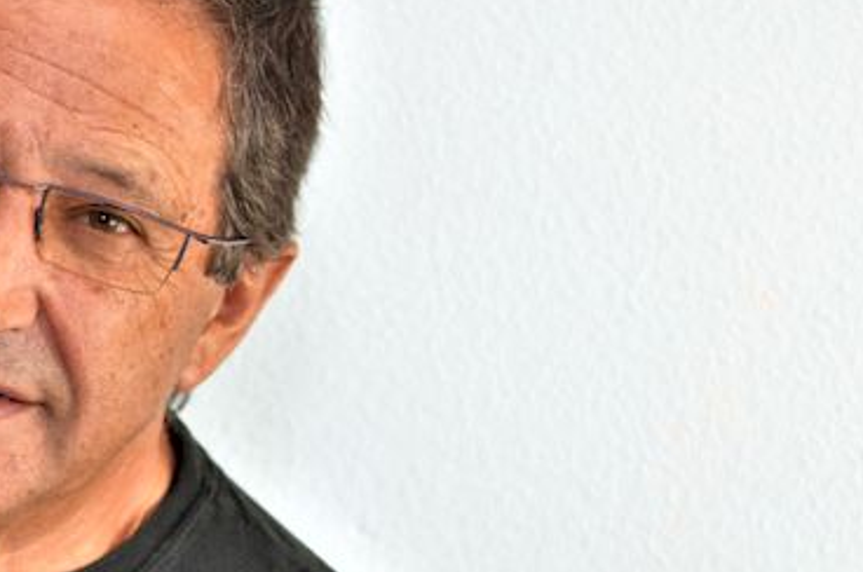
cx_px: 47
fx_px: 3590
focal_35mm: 150
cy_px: 369
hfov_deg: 13.6
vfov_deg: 9.1
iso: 450
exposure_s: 1/30
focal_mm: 46
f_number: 4.8
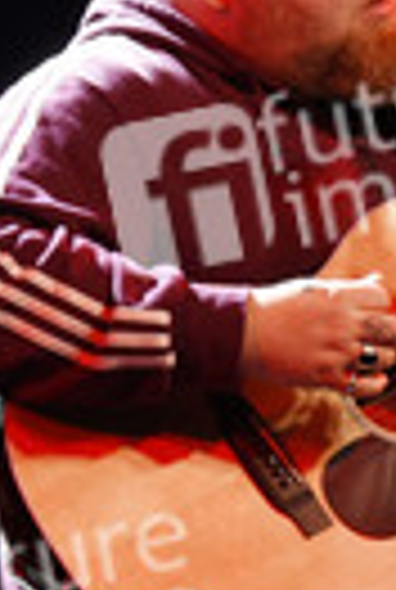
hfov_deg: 3.8
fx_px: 5990
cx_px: 464
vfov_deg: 5.6
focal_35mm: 365
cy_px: 396
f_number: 5.6
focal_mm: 120
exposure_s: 1/80
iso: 320
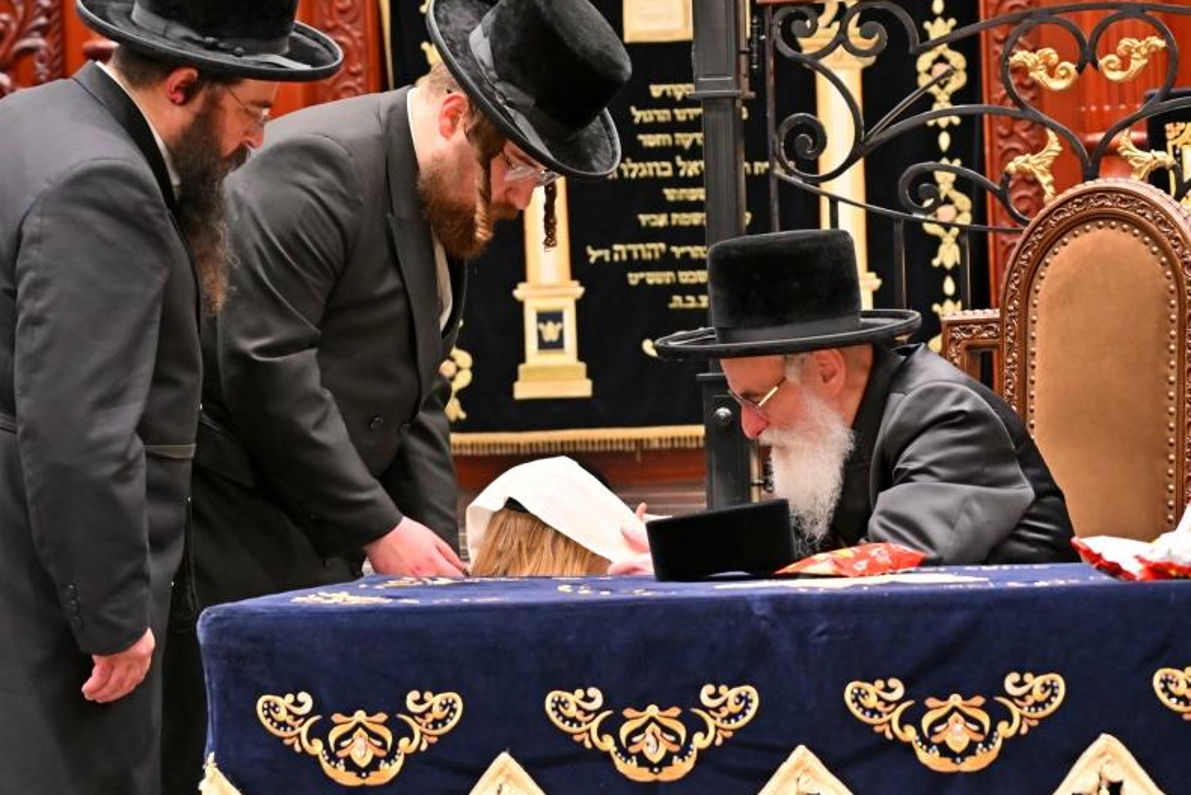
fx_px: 4930
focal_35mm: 149
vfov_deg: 9.2
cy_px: 372
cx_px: 528
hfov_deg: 13.8
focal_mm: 77
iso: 500
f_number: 4
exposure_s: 1/160
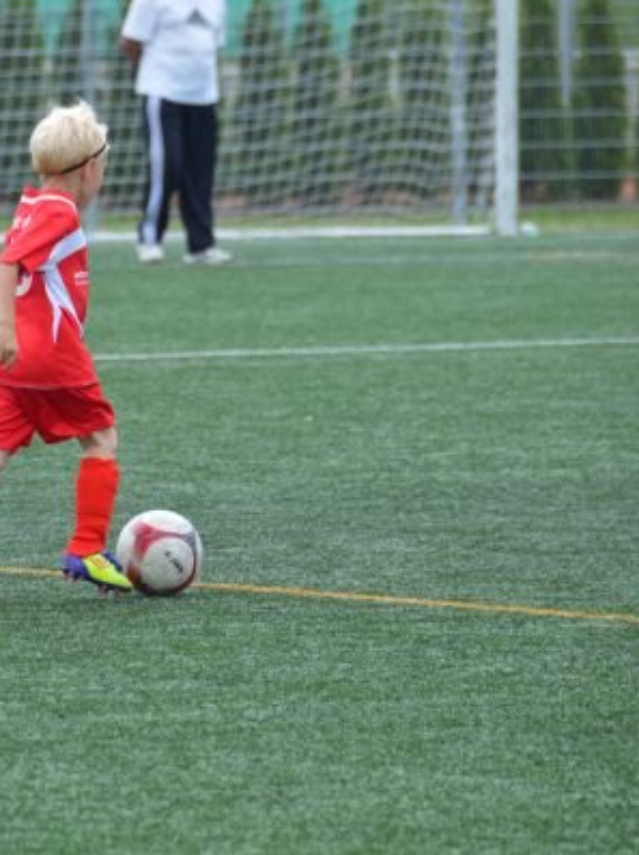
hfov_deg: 3.4
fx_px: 10749
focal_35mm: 436
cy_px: 428
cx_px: 140
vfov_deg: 4.6
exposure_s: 1/1000
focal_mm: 200
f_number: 5.6
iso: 400
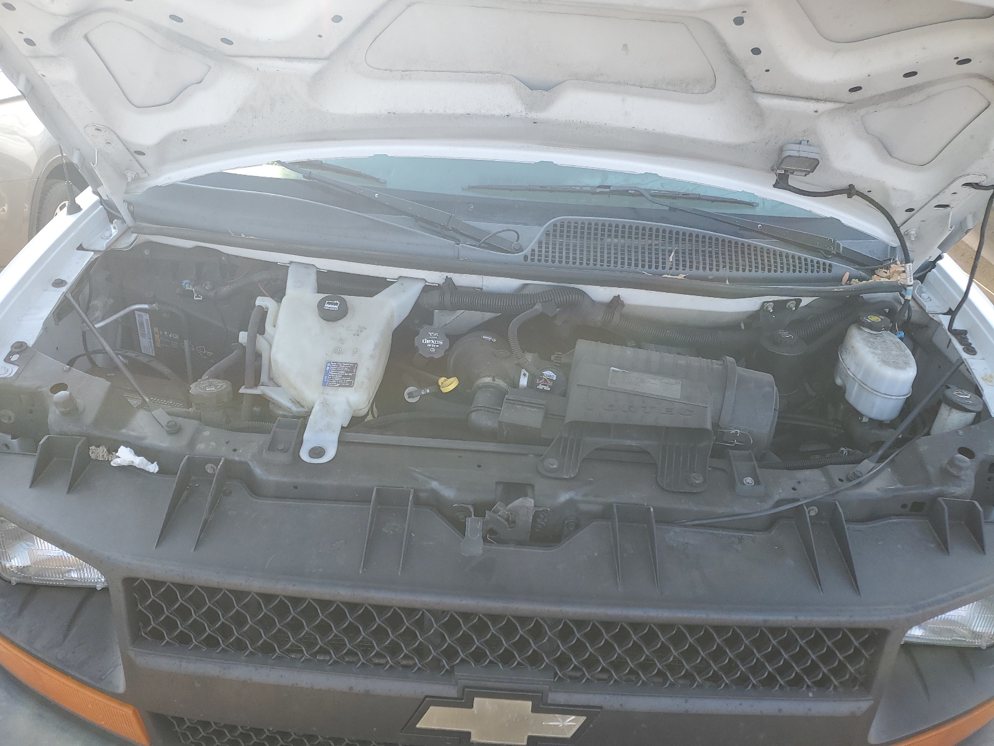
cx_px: 497
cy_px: 373
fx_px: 747
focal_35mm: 26
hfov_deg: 67.3
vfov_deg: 53.1
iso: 50
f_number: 1.5
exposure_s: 1/417
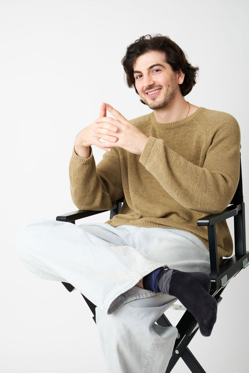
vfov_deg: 33.9
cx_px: 124
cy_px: 186
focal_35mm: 59
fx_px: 612
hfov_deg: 23.0
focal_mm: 39
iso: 160
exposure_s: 1/160
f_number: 7.1
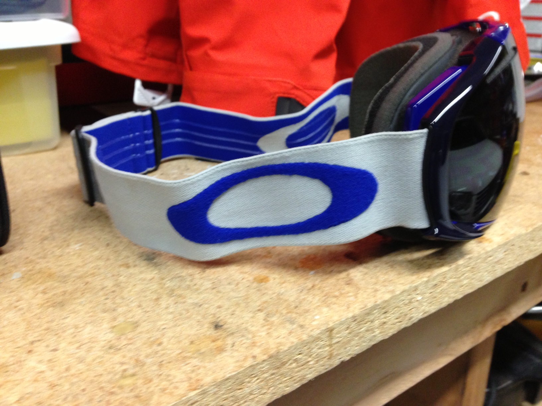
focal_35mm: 33
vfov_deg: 42.9
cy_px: 203
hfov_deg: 55.4
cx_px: 271
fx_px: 517
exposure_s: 1/20
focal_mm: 4.13
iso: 250
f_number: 2.4
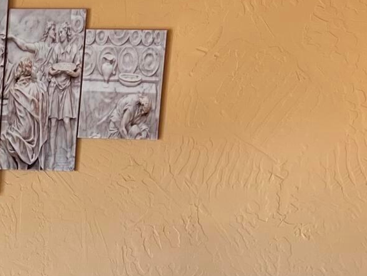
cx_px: -144
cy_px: 447
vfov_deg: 10.7
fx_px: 1411
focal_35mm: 133
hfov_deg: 14.1
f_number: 1.5
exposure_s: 1/121
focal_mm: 5.7
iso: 40
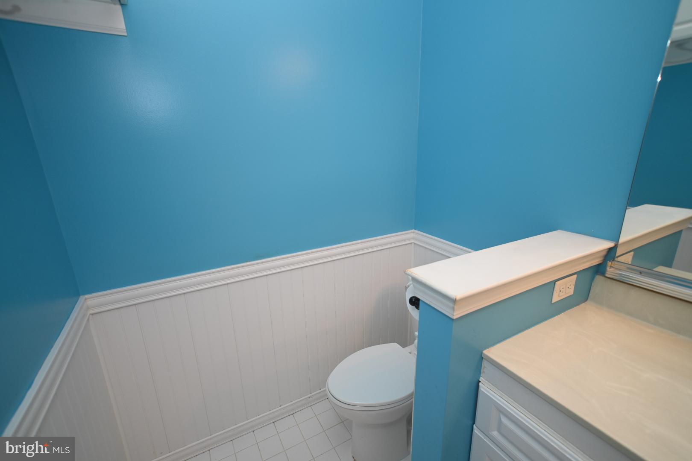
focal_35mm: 17
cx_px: 346
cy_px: 230
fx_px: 327
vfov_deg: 70.4
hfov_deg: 93.3
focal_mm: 17
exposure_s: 1/60
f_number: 5.3
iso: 720
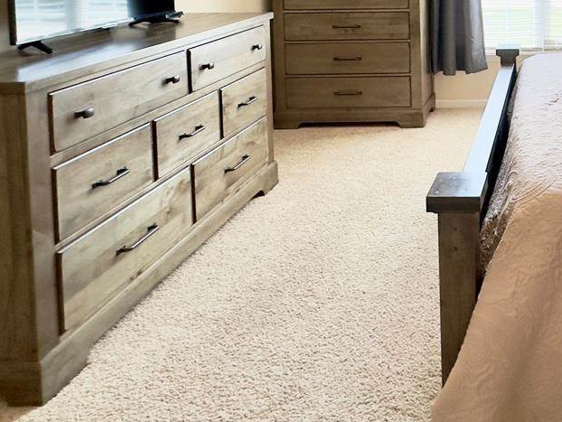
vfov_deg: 34.6
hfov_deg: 44.7
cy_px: -34
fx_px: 585
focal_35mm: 36
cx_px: 543
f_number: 2.2
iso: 125
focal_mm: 2.22
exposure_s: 1/120
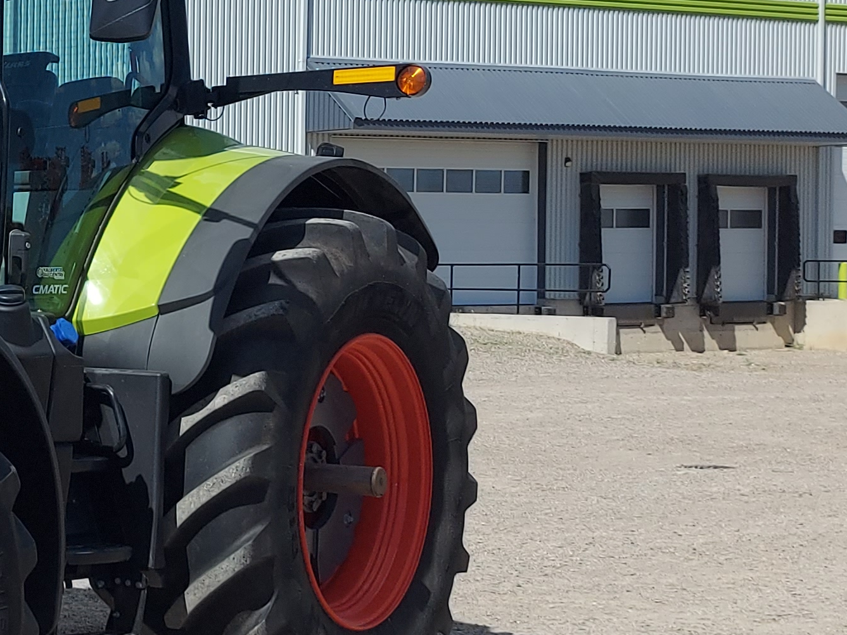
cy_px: 344
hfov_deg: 21.0
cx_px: -301
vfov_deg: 17.8
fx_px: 2031
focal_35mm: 83
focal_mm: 5.23
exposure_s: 1/1601
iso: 32
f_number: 1.8
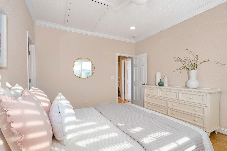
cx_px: 114
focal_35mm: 16
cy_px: 76
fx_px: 101
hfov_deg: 96.7
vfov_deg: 73.8
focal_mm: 16
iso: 400
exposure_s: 1/200
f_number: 9
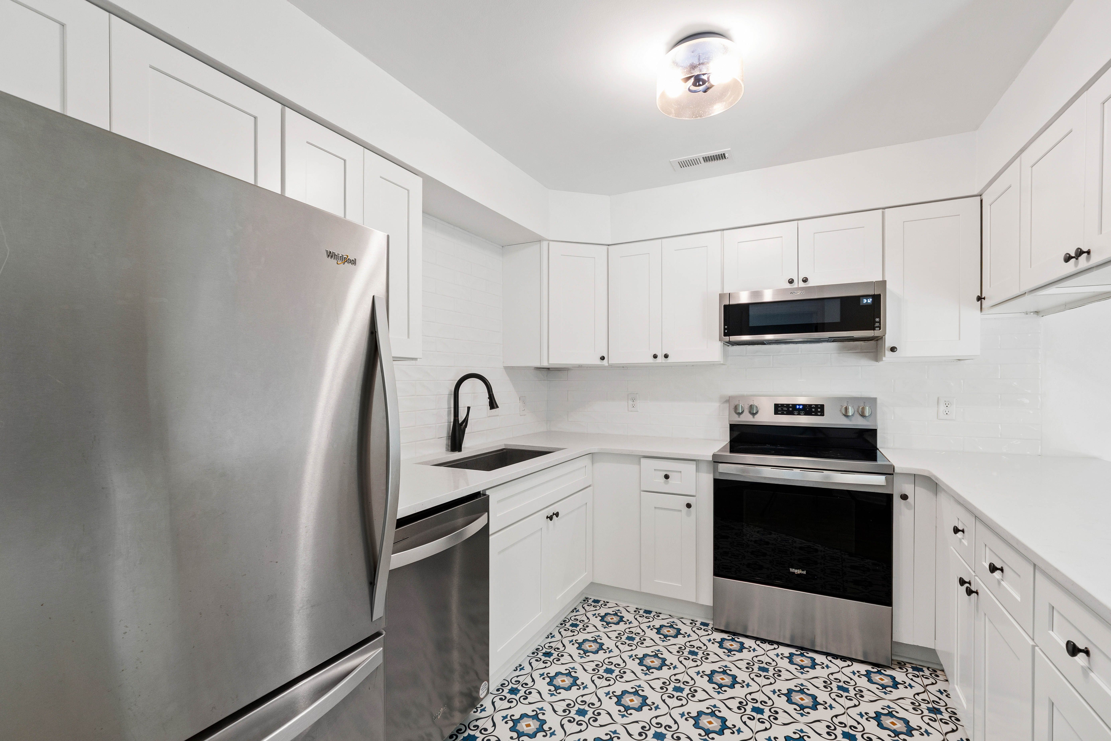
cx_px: 556
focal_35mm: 15
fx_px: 463
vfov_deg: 77.3
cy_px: 370
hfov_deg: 100.4
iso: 100
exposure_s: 1/2
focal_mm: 10
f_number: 8
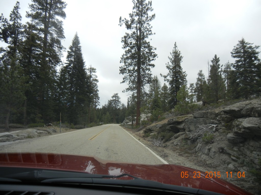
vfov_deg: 46.8
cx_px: 130
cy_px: 98
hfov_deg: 60.0
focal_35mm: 30
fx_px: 226
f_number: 3.5
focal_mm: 5.4
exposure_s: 1/515
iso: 160
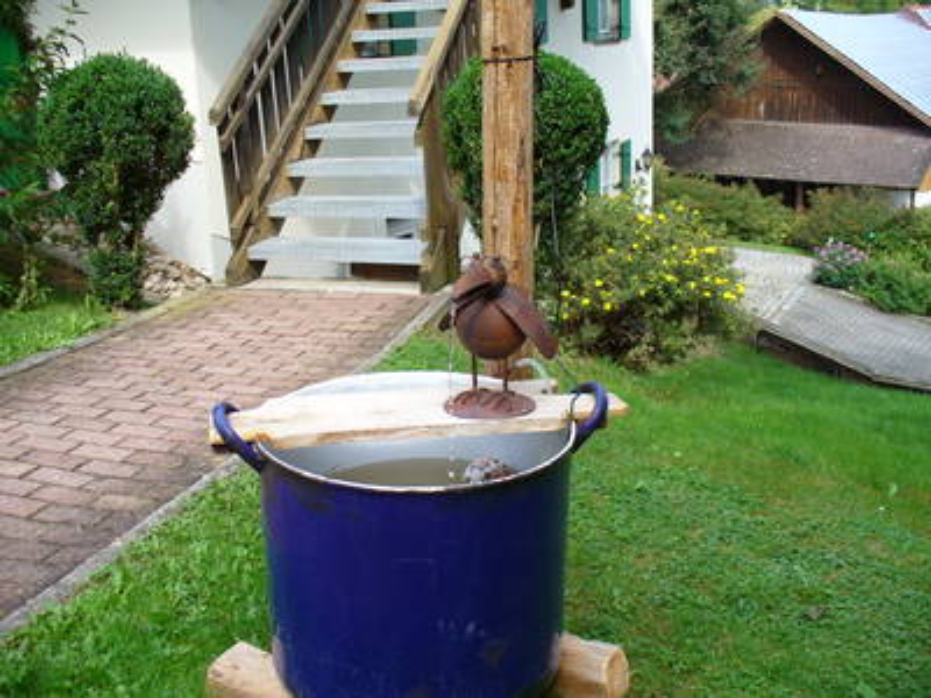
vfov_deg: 38.7
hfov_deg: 50.1
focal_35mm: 37
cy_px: 349
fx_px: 995
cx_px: 466
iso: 64
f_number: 2.8
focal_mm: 6.1
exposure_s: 1/320
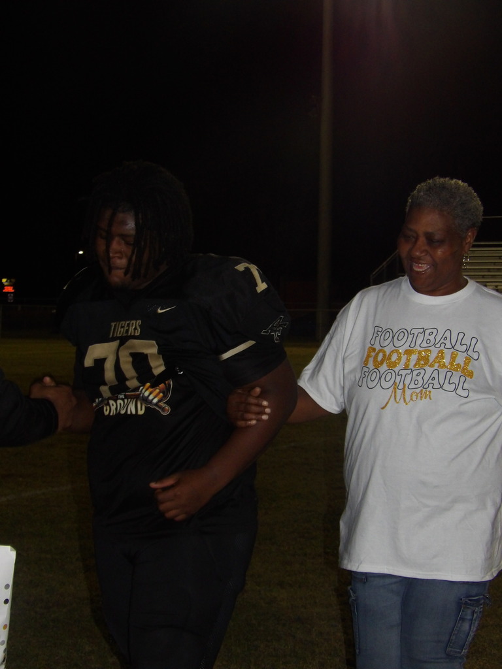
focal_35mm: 72
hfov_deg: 20.4
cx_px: 251
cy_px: 334
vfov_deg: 27.0
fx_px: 1392
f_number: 3.6
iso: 400
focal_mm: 13
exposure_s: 1/100
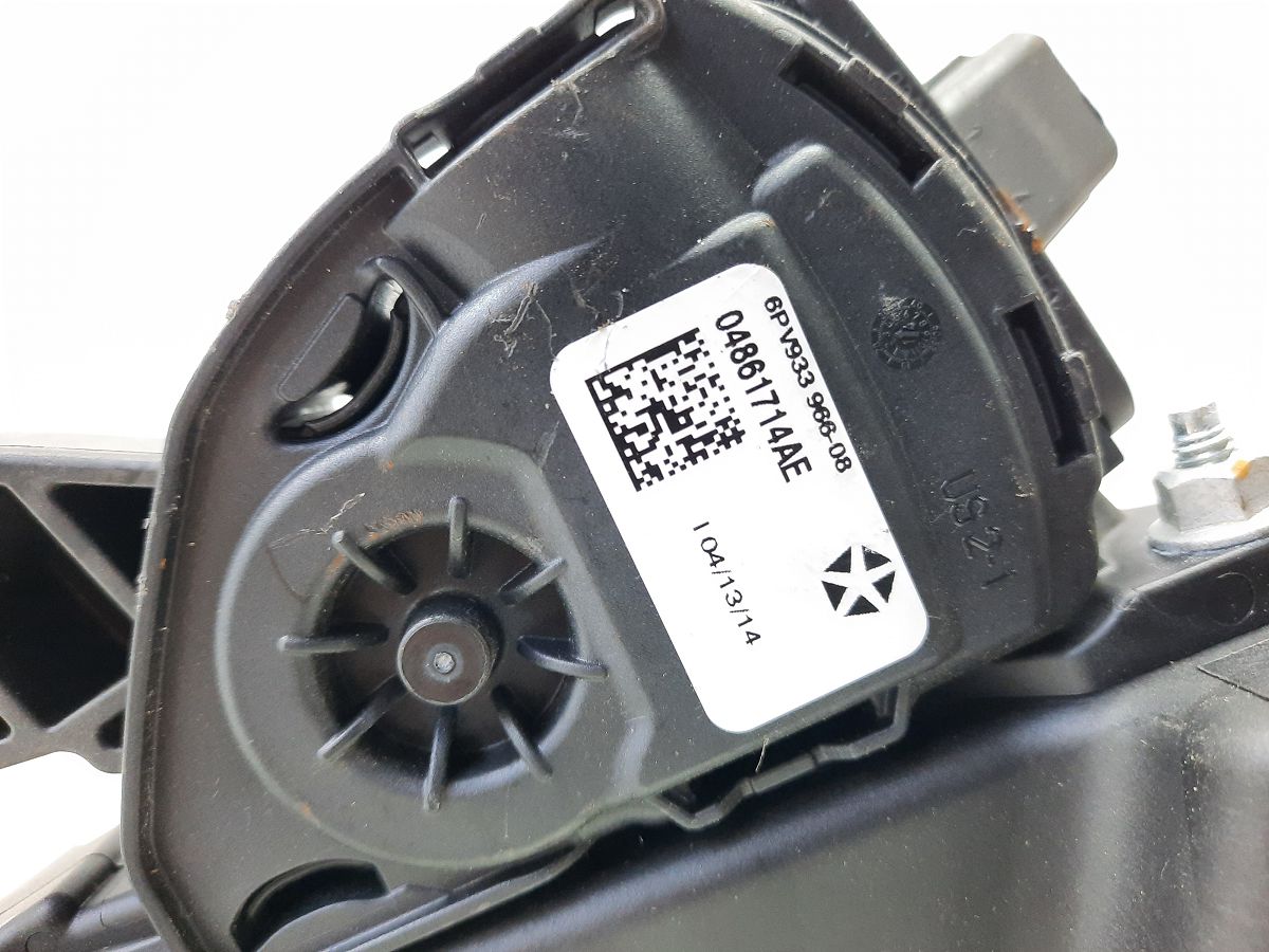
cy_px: 476
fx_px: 916
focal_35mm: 25
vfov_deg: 54.9
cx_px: 634
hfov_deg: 69.4
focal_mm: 4.6
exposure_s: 1/33
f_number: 2
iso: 320
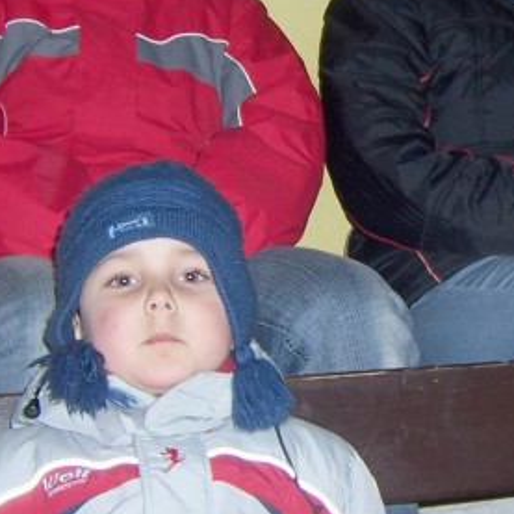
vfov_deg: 19.9
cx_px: 537
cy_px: 173
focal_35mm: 87
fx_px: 1462
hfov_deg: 19.3
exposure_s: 1/60
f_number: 2.8
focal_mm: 5.5
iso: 80
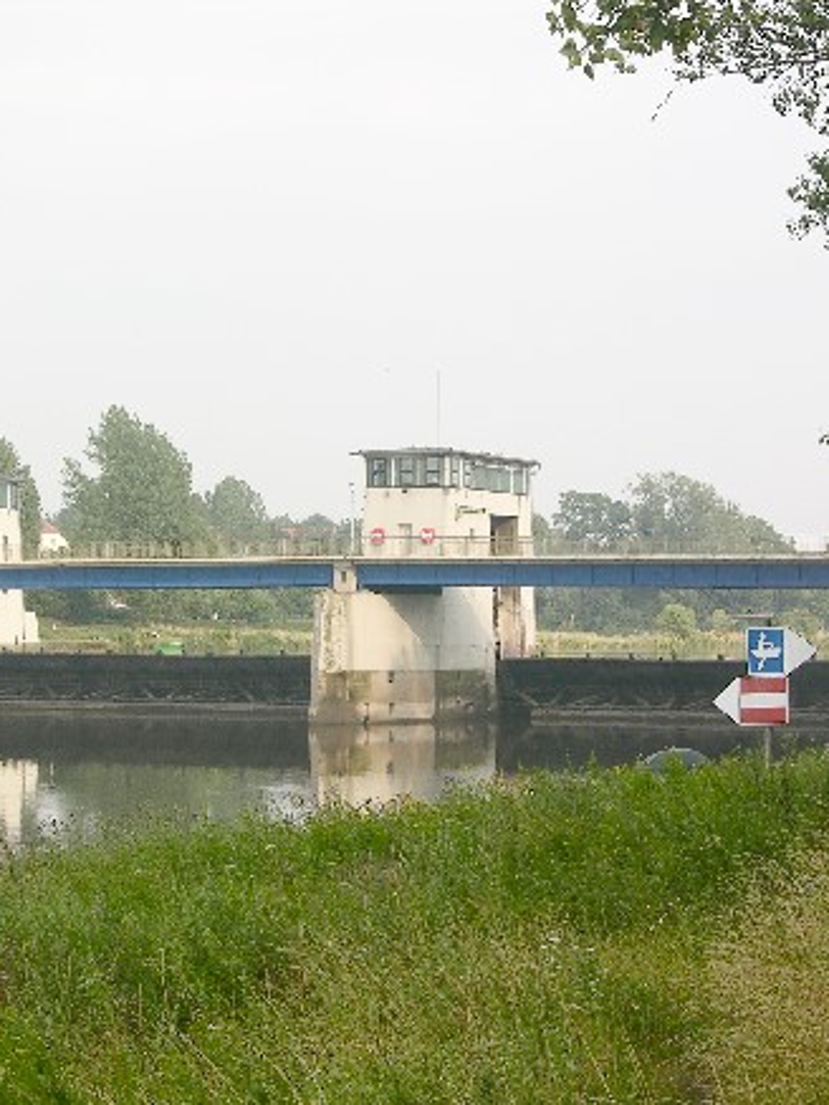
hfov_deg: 15.7
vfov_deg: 20.9
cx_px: 423
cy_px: 554
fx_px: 3000
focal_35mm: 94
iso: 50
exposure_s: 1/115
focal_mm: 17.8
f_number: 5.9
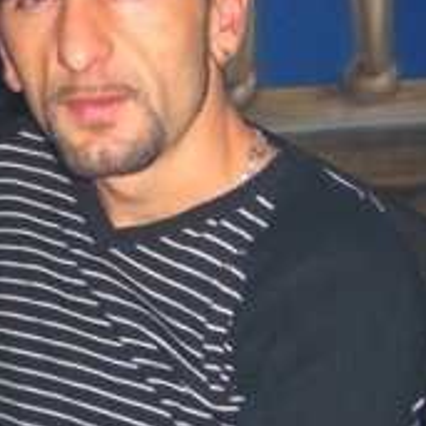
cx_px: 7
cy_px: 174
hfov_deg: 14.6
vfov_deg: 14.8
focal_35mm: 118
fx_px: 1643
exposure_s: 1/60
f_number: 2.8
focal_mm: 7.9
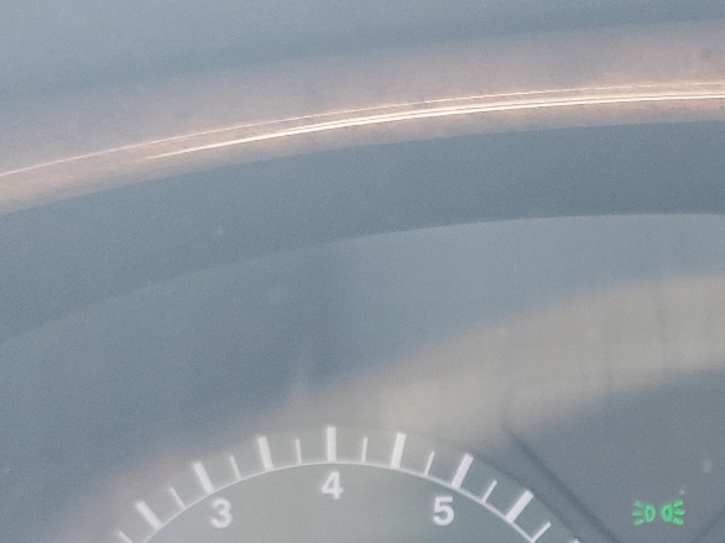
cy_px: 589
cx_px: 747
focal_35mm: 71
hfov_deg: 25.8
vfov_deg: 19.8
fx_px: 1486
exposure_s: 1/60.2
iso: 97
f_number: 1.5
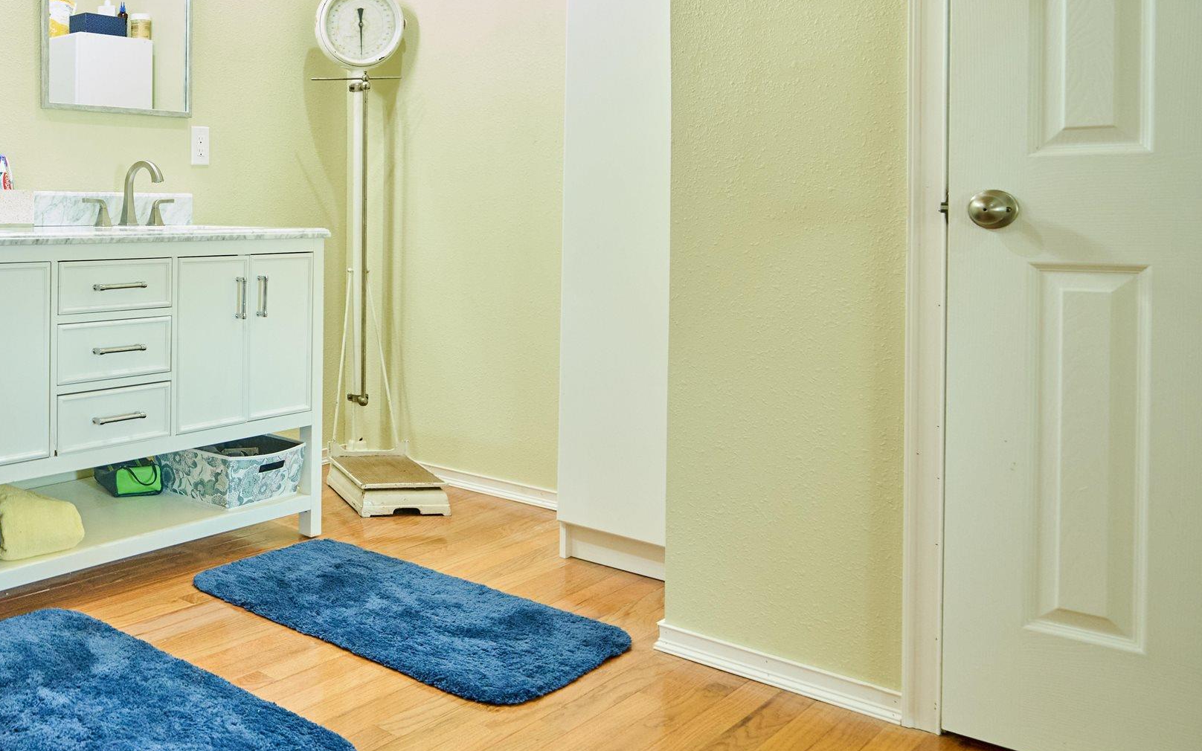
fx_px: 1016
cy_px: 235
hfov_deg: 52.6
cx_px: 89
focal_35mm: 31
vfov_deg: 40.0
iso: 1250
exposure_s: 1/80
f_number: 2.8
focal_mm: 16
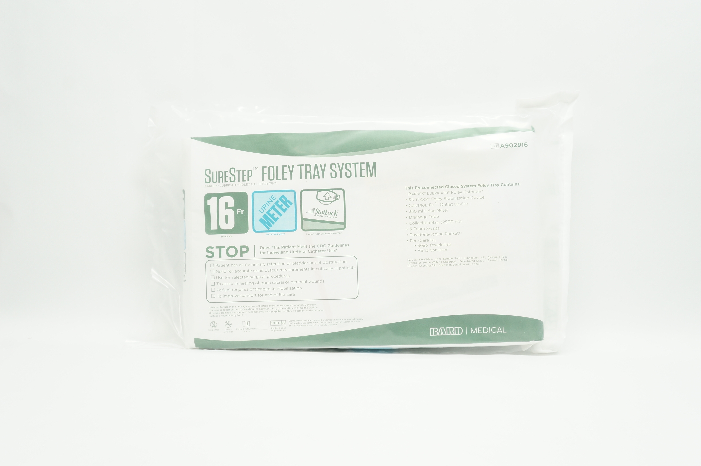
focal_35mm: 42
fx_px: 817
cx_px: 350
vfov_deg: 31.8
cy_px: 233
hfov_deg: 46.4
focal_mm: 28
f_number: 8
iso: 400
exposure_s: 1/30
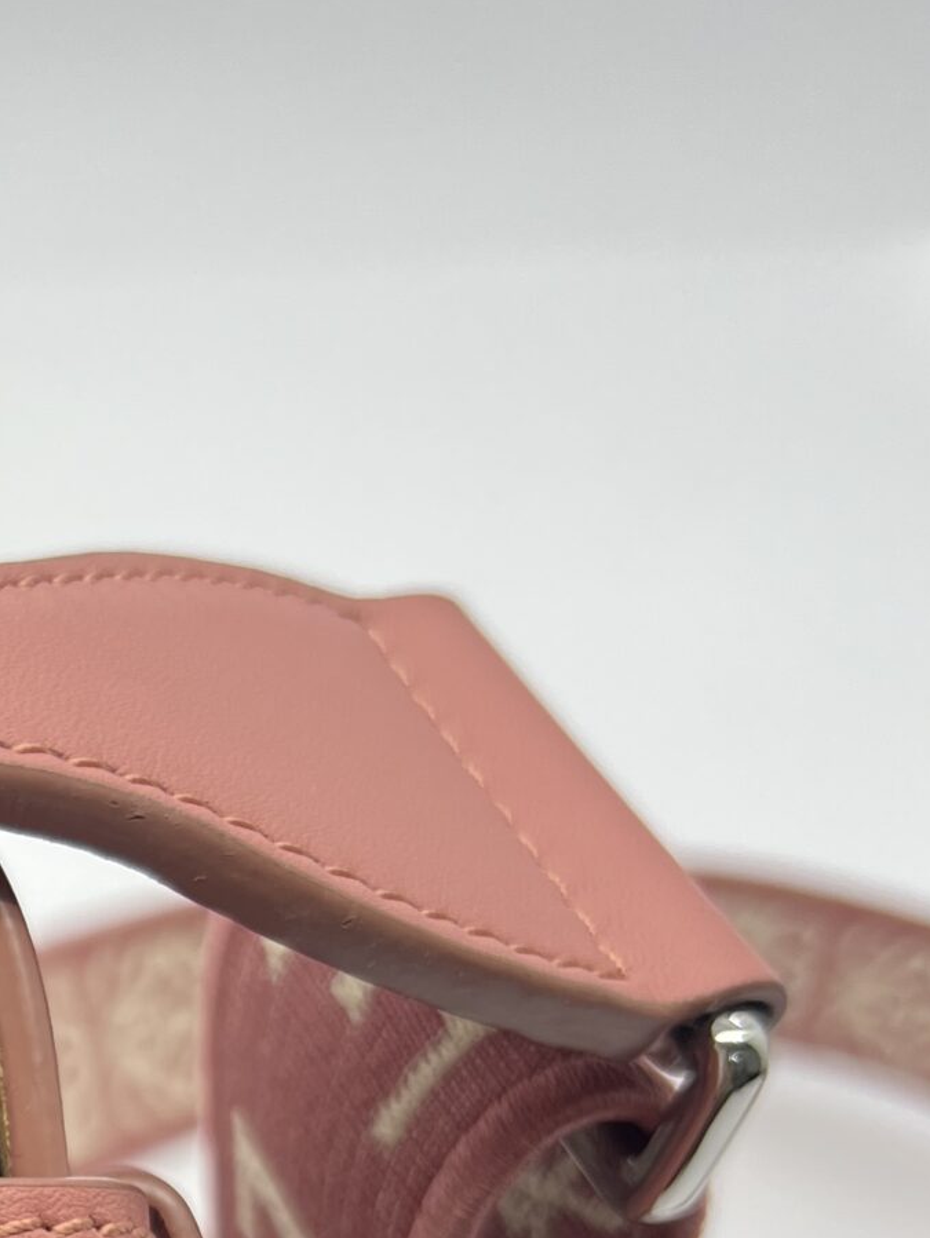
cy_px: 1351
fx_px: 2649
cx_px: -310
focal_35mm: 74
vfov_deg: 24.6
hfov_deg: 18.4
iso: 64
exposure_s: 1/100
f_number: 1.5
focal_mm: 5.7
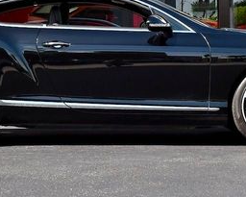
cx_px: 118
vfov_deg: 9.5
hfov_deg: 11.9
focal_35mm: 162
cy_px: 49
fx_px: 1180
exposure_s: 1/500
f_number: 7.1
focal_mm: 46
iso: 640
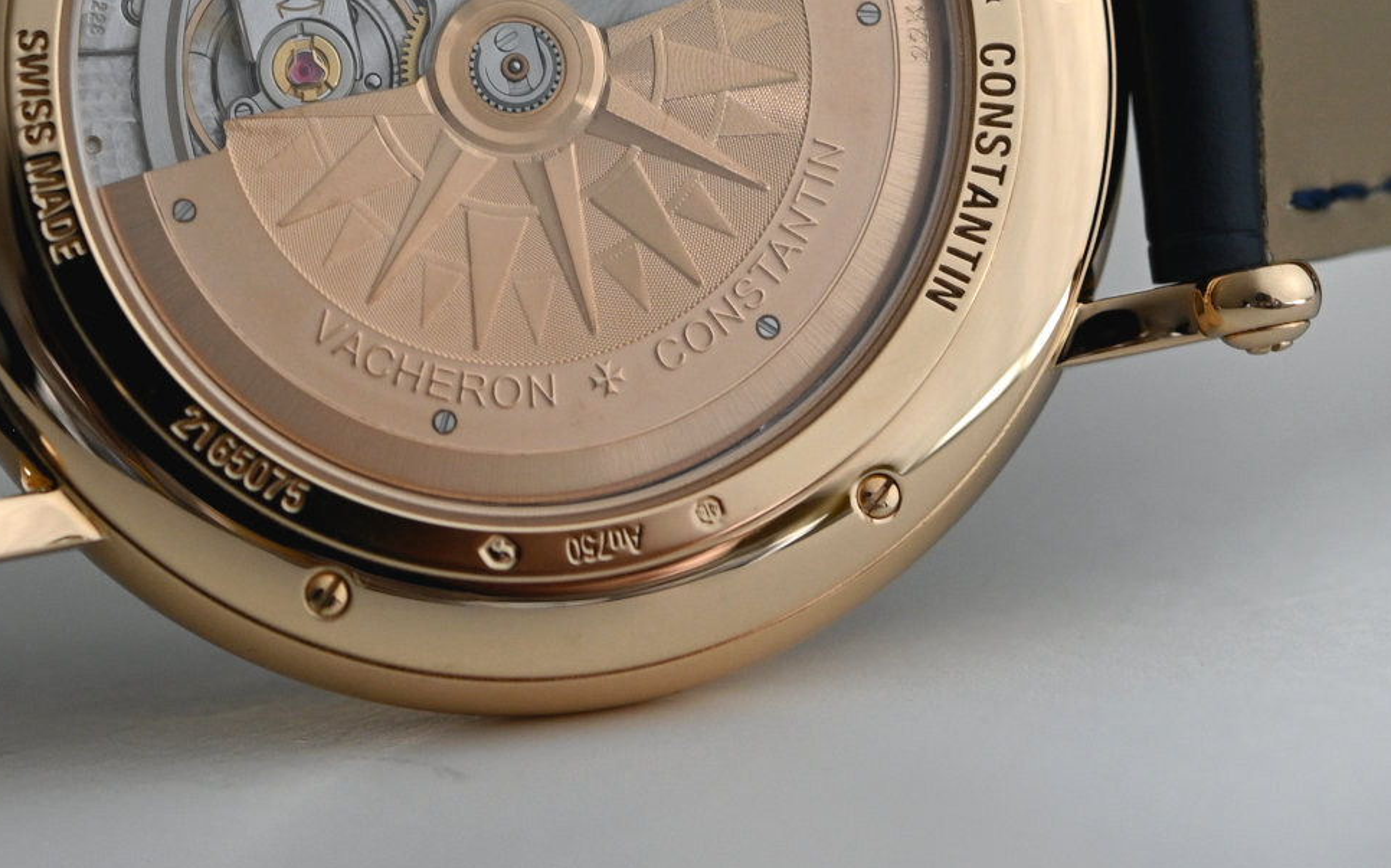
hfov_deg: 15.7
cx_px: 524
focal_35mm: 133
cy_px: 16
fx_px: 5040
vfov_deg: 9.8
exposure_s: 1/40
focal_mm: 60
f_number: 7.1
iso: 400
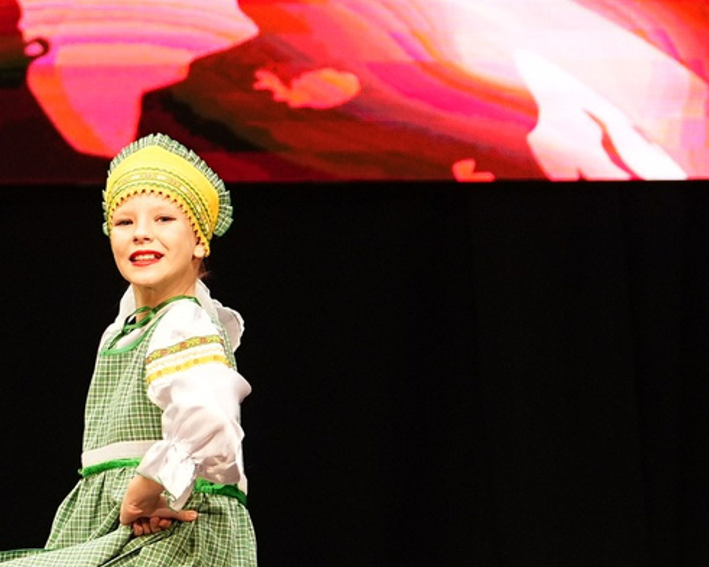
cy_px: 66
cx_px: 123
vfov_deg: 3.0
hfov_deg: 3.8
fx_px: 10788
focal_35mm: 514
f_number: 2.8
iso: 1250
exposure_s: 1/400
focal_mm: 105
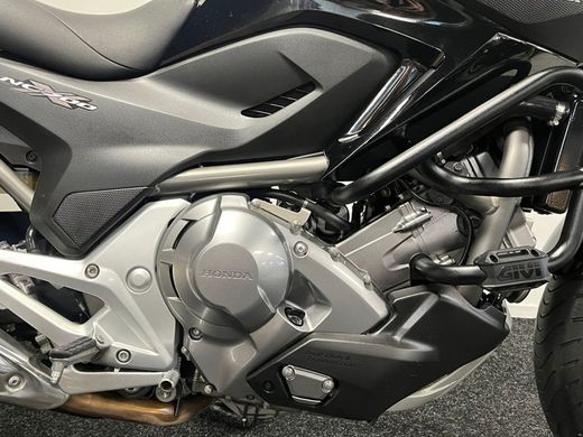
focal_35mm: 32
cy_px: 171
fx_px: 539
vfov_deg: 43.9
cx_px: 260
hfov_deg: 56.7
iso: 500
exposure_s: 1/50
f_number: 1.6
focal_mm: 5.1
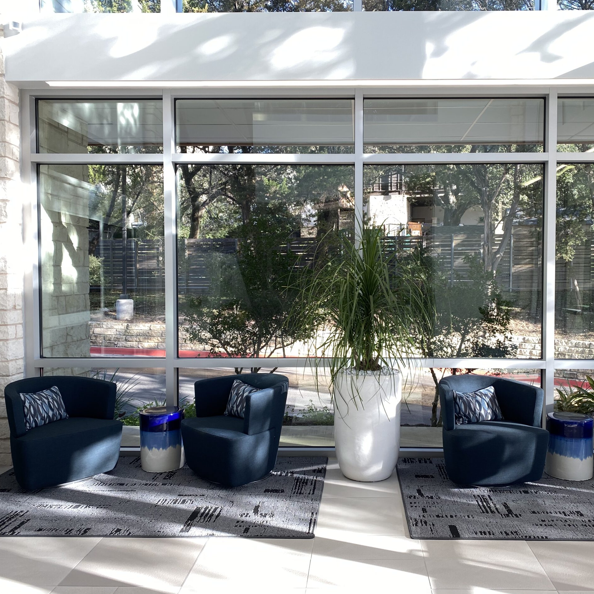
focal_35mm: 31
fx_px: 602
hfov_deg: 52.2
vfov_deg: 52.5
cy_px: 297
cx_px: 352
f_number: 1.8
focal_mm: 4.25
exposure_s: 1/120
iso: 32
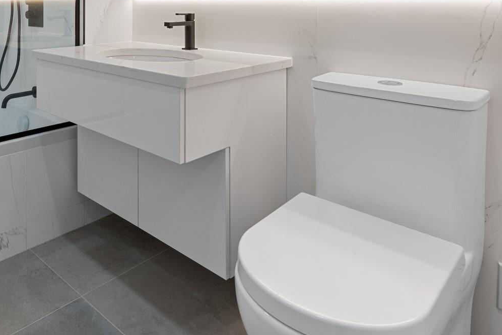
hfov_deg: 59.7
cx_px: 116
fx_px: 404
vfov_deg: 40.0
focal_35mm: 29
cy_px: 8
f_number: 10
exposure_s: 1/5
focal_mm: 14
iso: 200
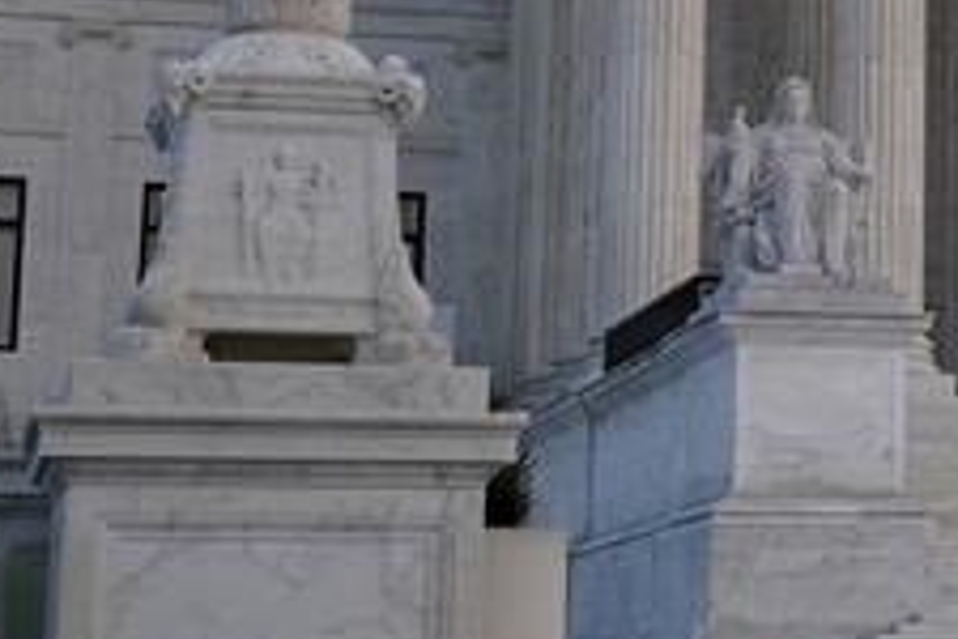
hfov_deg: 15.5
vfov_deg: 10.9
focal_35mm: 124
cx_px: 1320
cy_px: -79
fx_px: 3300
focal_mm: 43
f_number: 4
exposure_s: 1/640
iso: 2000
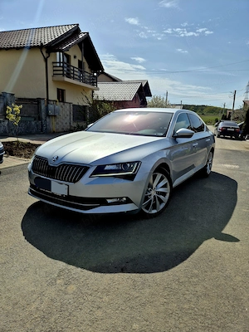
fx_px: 221
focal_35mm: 23
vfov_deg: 73.9
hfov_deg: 58.9
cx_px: 124
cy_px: 166
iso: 25
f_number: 1.8
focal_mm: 5.4
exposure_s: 1/5000
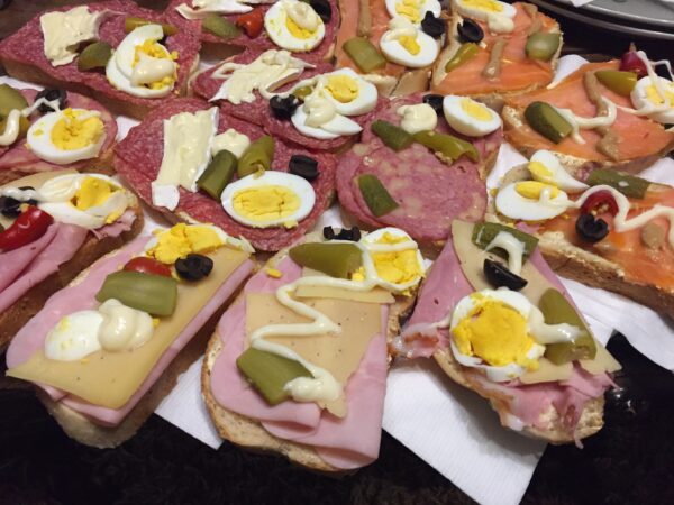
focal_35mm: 29
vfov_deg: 48.2
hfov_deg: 61.7
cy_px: 252
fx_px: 565
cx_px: 337
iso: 250
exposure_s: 1/17
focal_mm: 4.15
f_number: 2.2
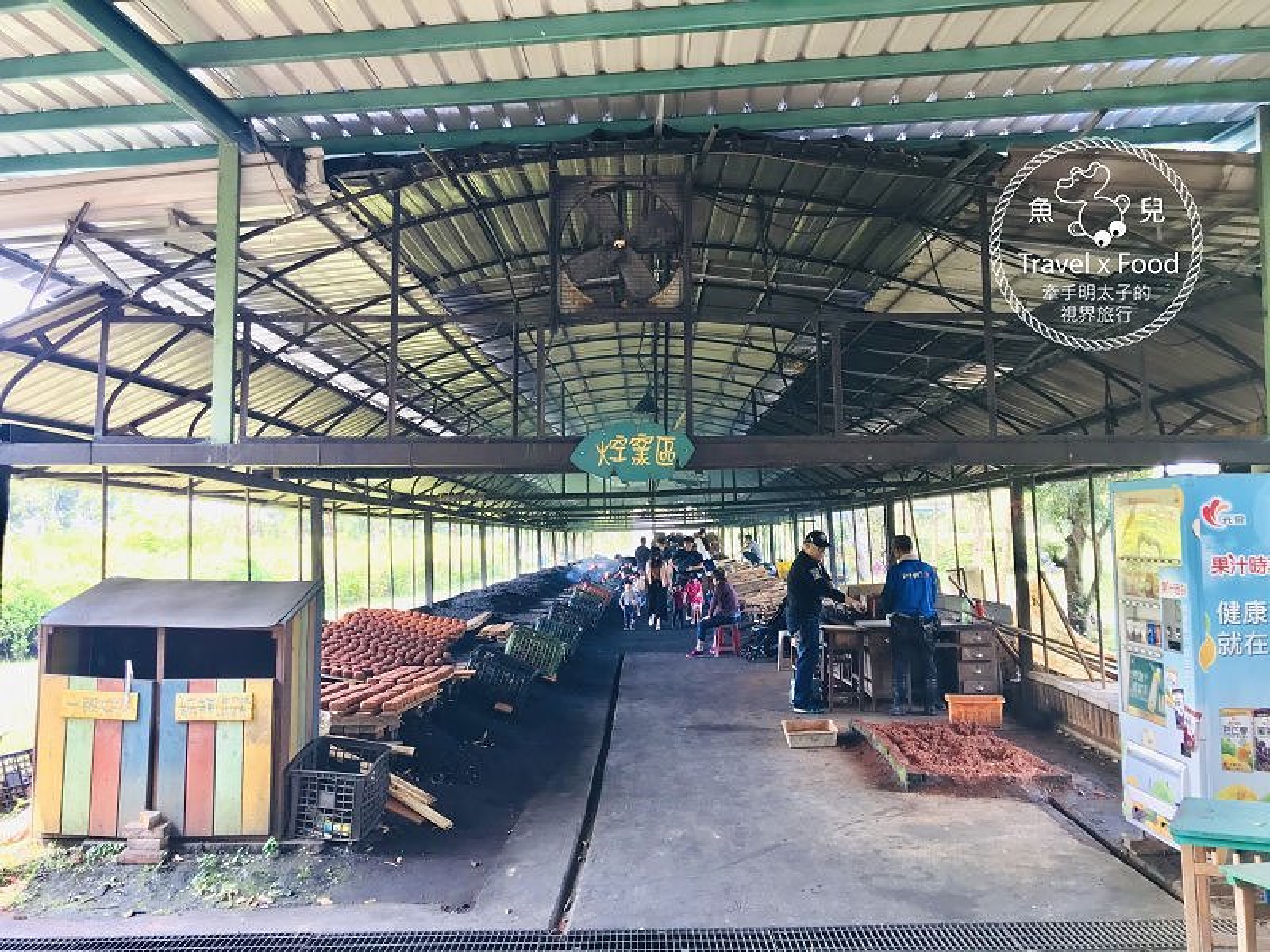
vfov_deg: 49.7
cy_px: 476
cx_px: 635
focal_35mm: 28
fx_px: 1027
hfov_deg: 63.4
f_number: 1.8
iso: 25
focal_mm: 3.99
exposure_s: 1/40
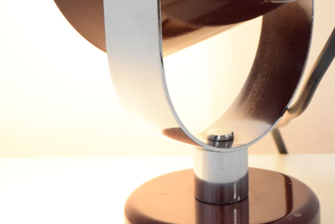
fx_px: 1262
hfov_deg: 15.1
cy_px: -6
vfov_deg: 10.1
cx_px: 224
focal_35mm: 135
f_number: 6.3
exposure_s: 1/160
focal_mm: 31
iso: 1600
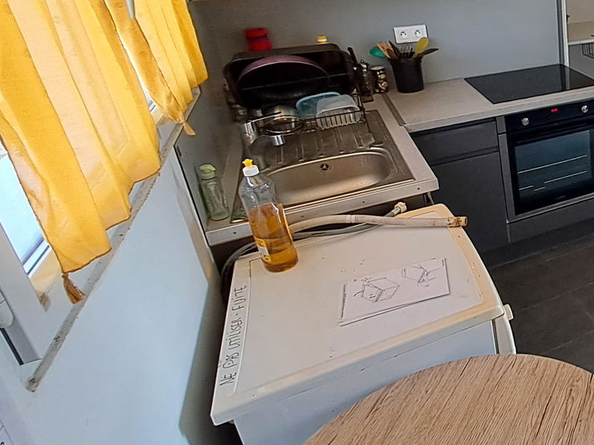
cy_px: 129
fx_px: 498
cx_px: 631
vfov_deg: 47.0
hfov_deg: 47.5
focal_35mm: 29
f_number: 2.2
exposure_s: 1/50
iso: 80
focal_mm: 1.42
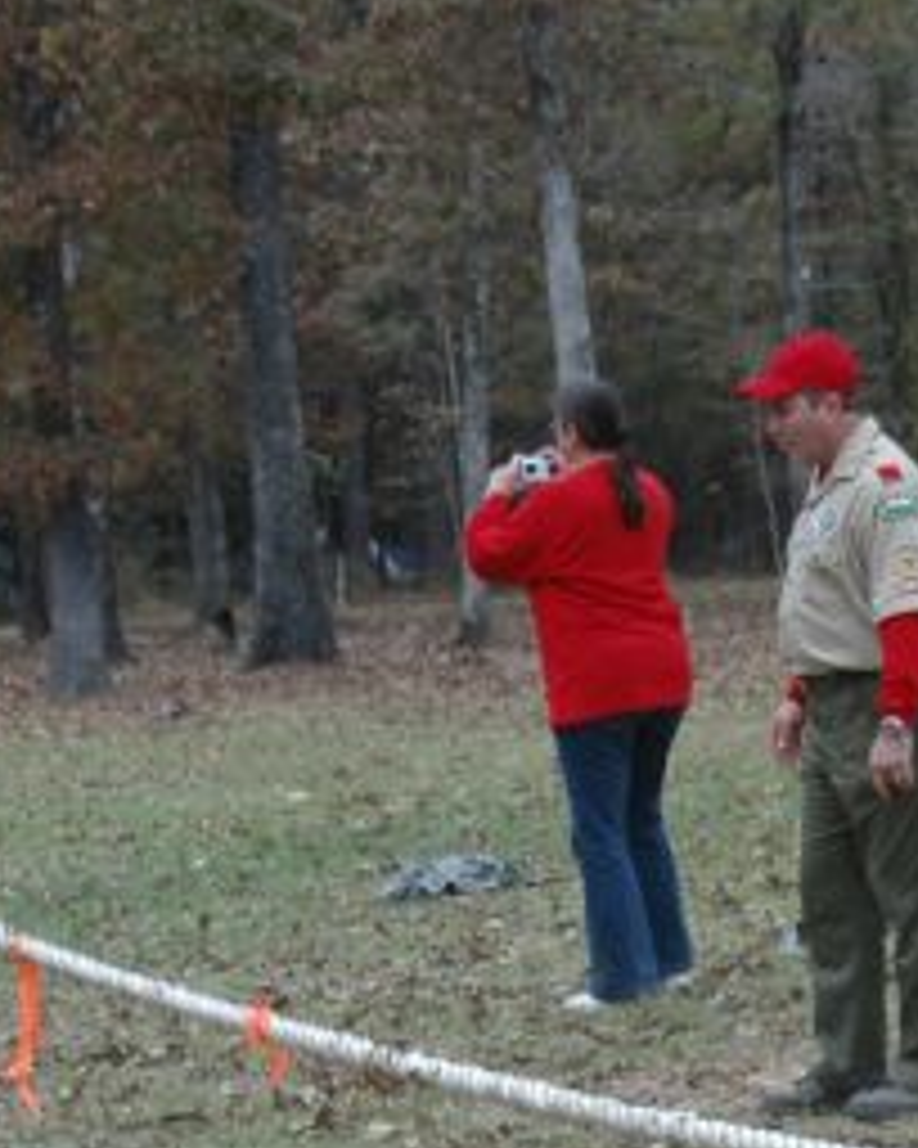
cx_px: 945
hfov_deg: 7.8
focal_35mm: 198
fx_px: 6720
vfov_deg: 9.7
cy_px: 1125
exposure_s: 1/80
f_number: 4.5
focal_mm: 35
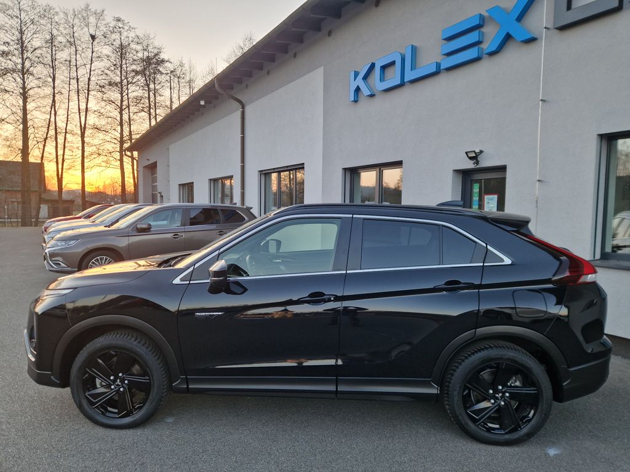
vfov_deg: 58.9
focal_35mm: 23
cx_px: 315
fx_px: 419
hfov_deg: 73.9
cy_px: 236
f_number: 1.8
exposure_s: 1/180
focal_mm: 5.4
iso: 80
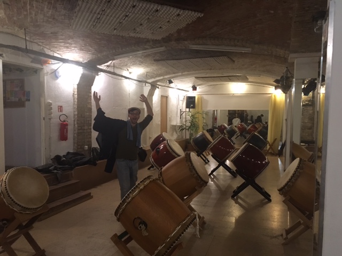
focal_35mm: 29
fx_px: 287
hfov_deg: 61.7
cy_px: 128
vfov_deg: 48.2
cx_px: 171
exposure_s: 1/25
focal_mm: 4.15
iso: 200
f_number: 2.2
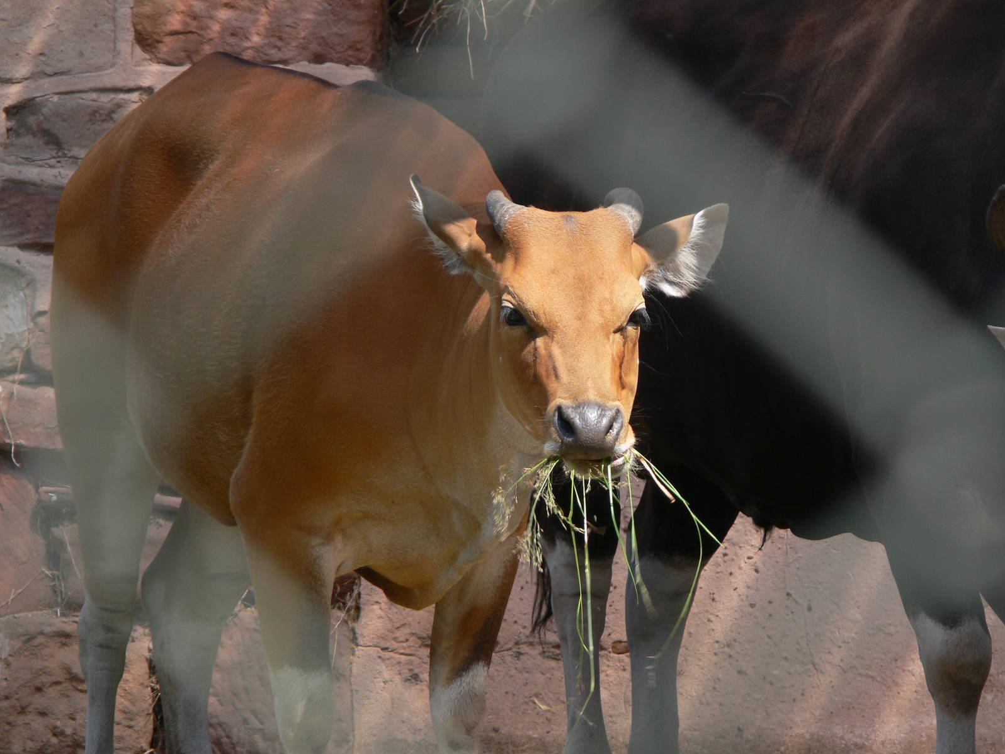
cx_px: 503
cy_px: 377
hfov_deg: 4.7
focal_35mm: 421
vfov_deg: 3.5
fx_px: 12223
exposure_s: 1/125
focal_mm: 88.8
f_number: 5.6
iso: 80
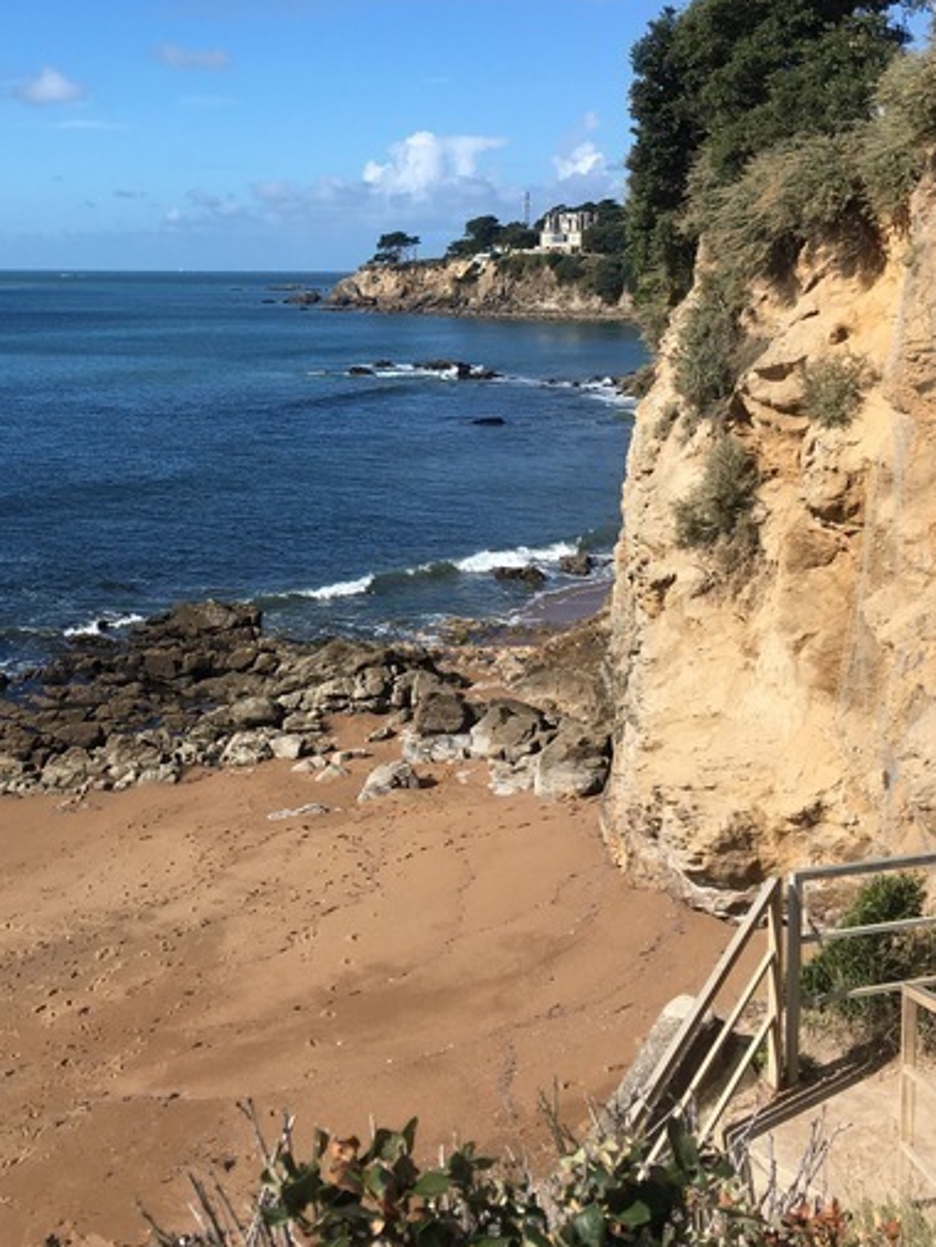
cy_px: 347
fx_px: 1585
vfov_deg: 41.9
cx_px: 239
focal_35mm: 44
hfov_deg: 32.3
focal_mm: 4.15
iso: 25
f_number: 2.2
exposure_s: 1/1538
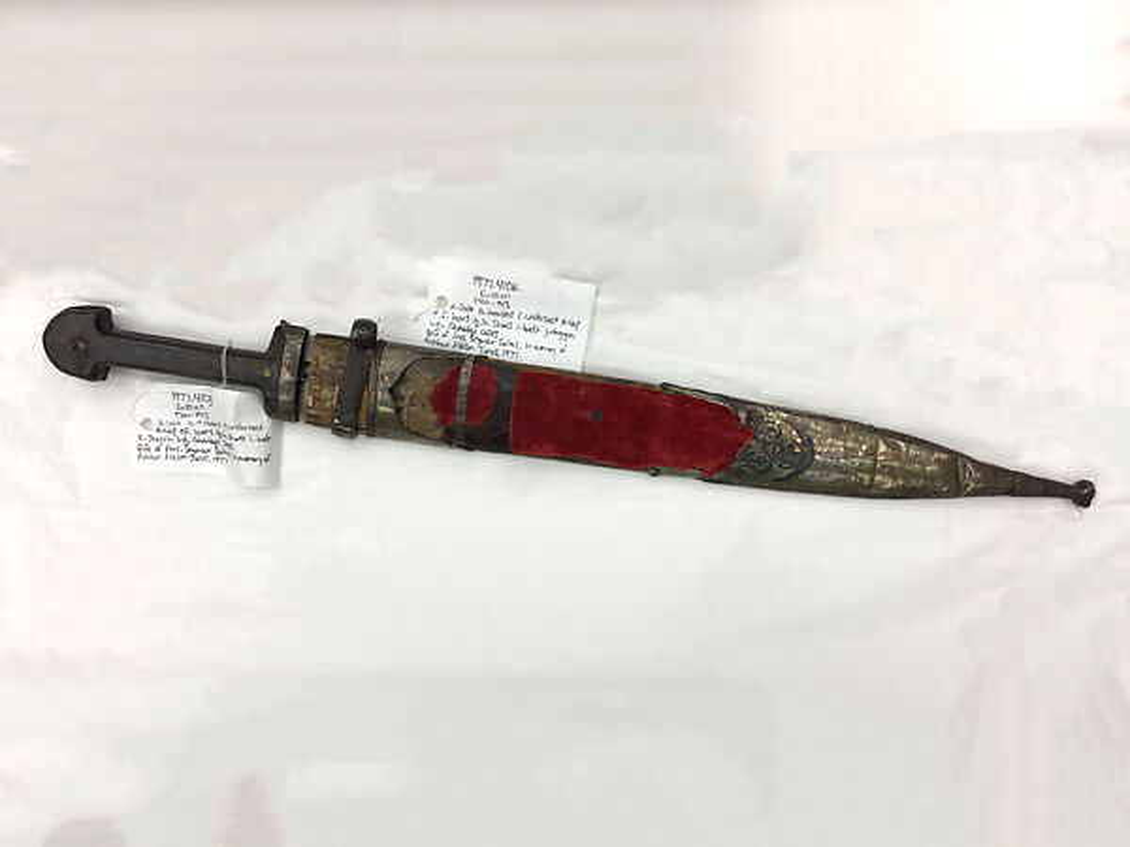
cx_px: 565
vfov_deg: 45.4
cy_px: 424
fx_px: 1012
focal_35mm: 31
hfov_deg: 58.4
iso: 25
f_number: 2.4
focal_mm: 3.3
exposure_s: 1/60
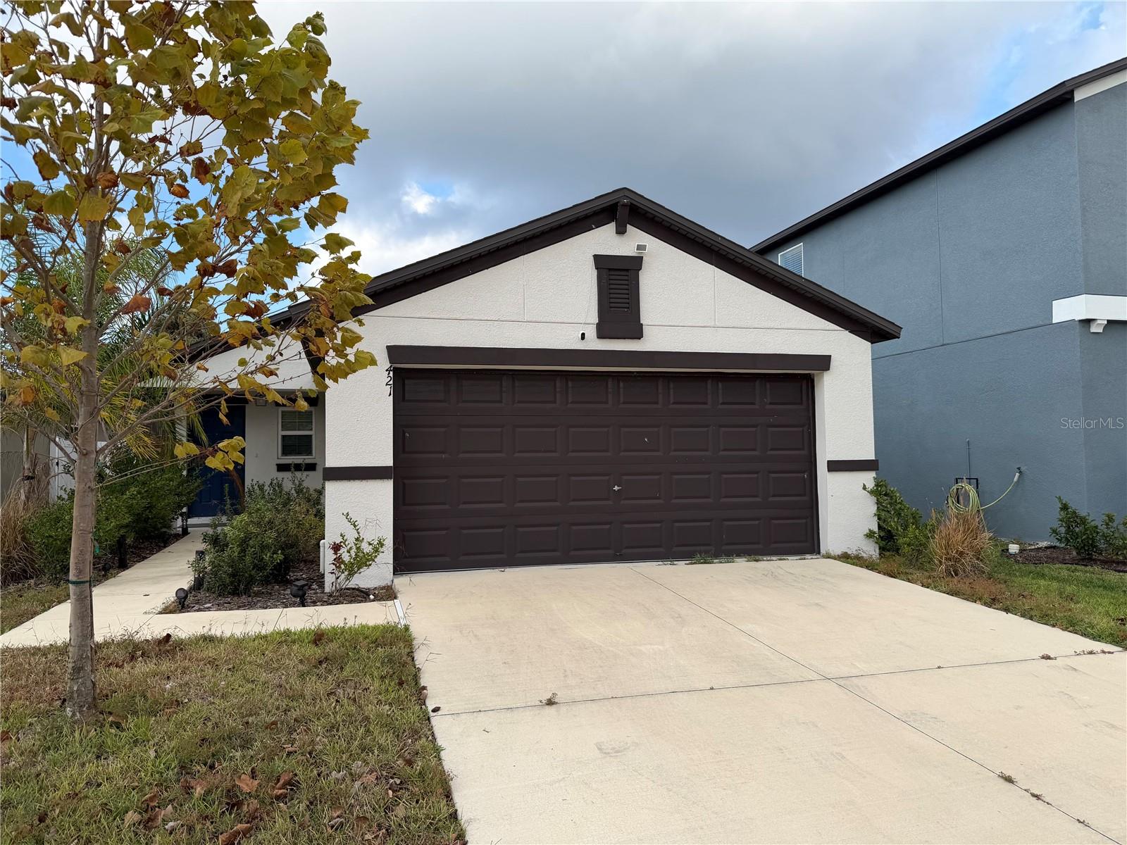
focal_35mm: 24
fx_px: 781
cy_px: 422
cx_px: 564
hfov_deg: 71.6
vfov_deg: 56.8
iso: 80
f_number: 1.78
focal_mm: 6.76
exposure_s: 1/2907
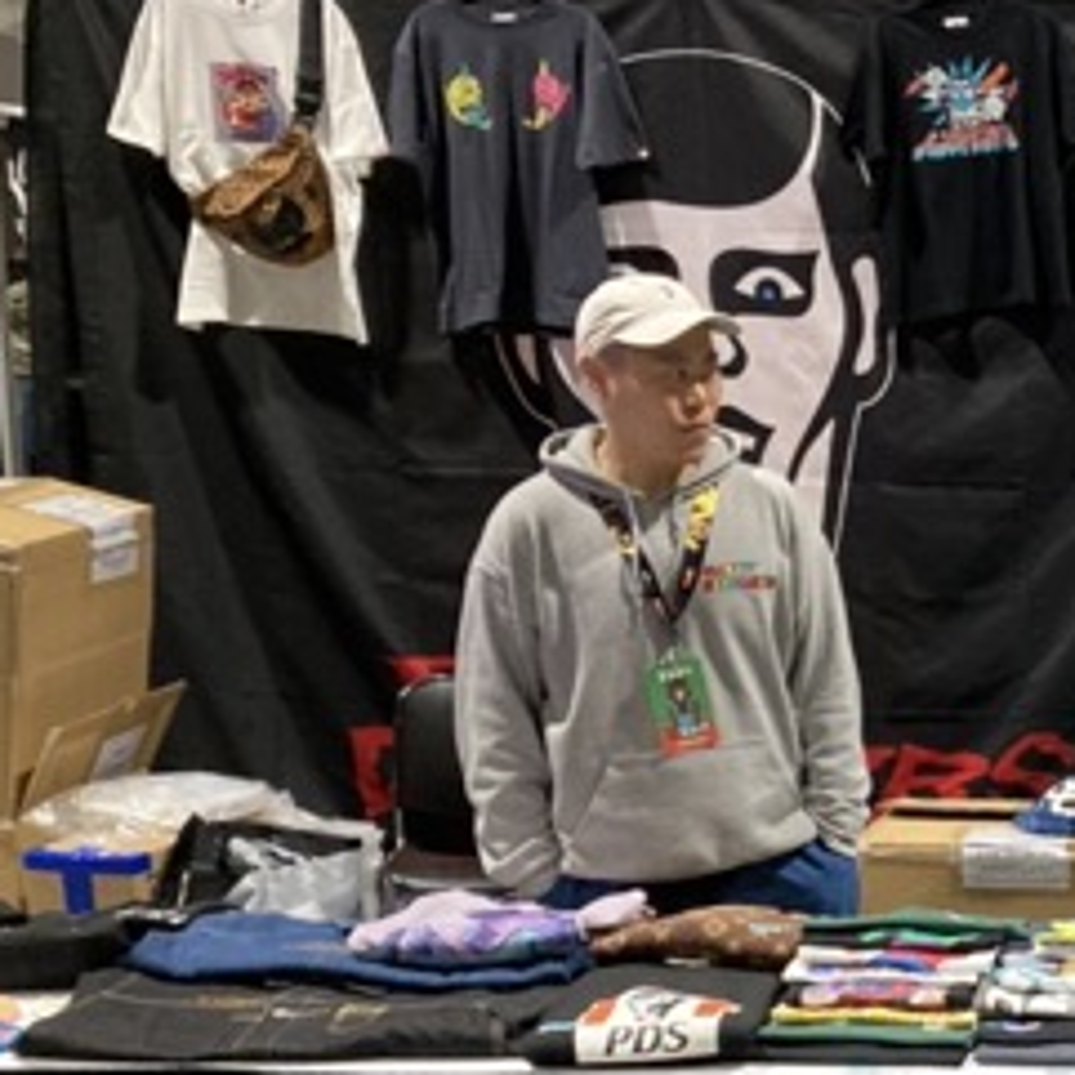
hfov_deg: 22.1
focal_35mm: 72
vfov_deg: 23.8
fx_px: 2530
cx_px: 1311
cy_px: 801
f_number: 1.8
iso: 320
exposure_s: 1/40
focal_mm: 3.99
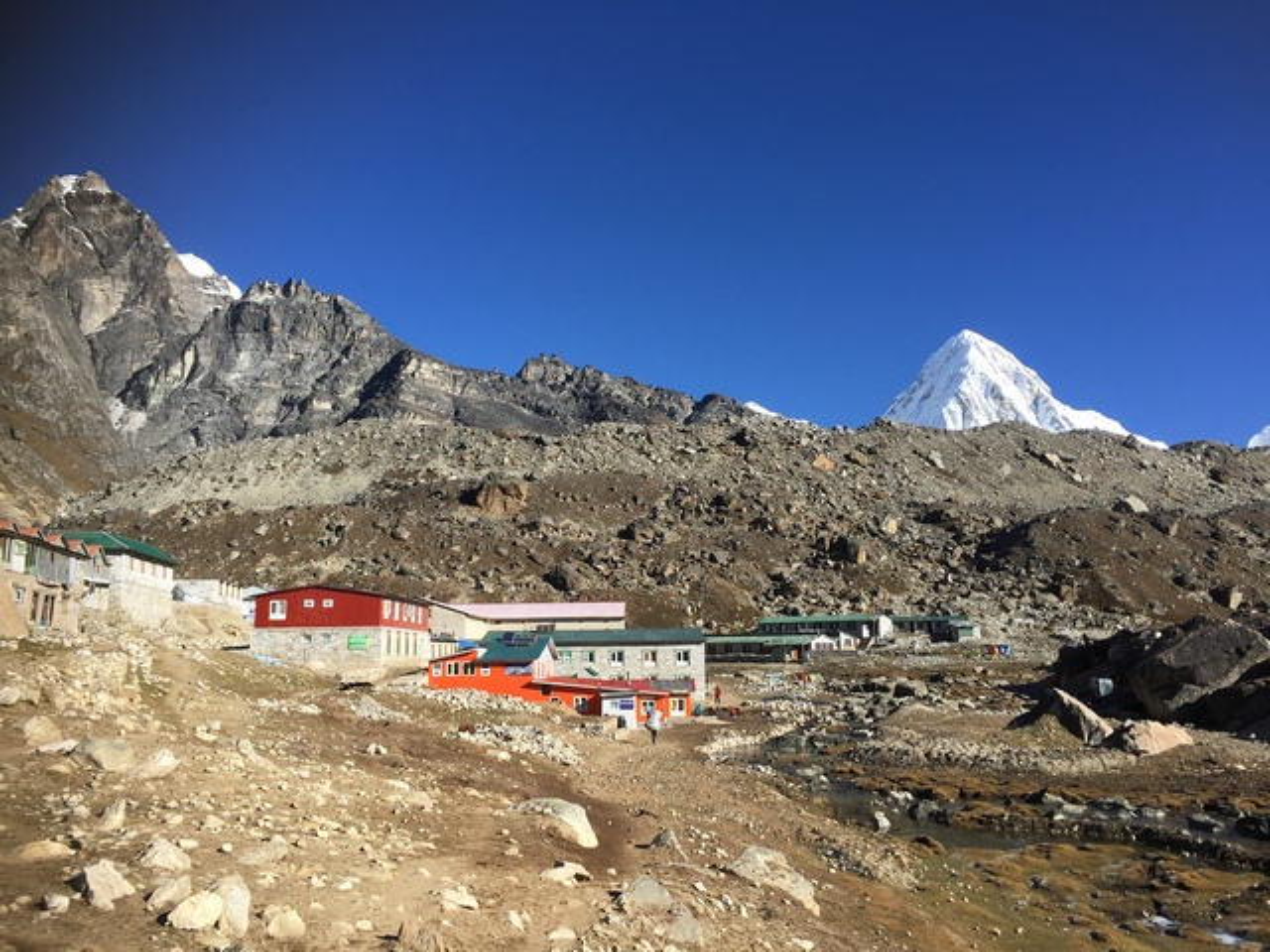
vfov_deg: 48.2
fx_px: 1064
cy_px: 476
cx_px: 635
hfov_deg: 61.7
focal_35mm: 29
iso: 32
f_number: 2.2
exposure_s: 1/1883
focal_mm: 4.15
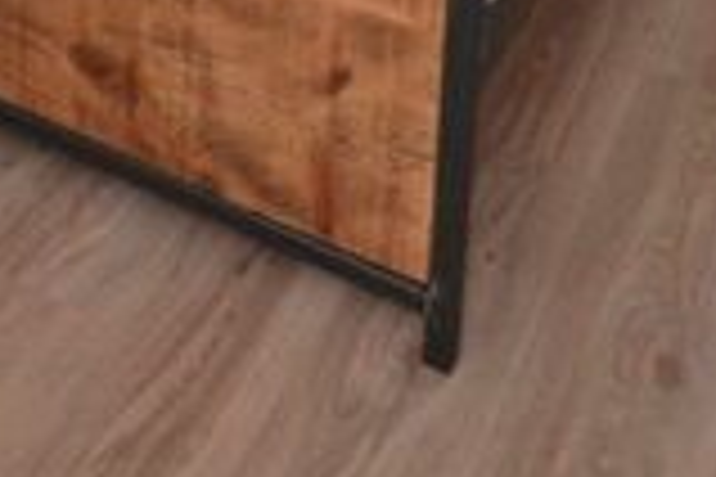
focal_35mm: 66
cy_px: -515
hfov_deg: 29.7
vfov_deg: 15.7
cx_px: 131
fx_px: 1313
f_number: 4
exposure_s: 1/200
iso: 400
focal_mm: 10
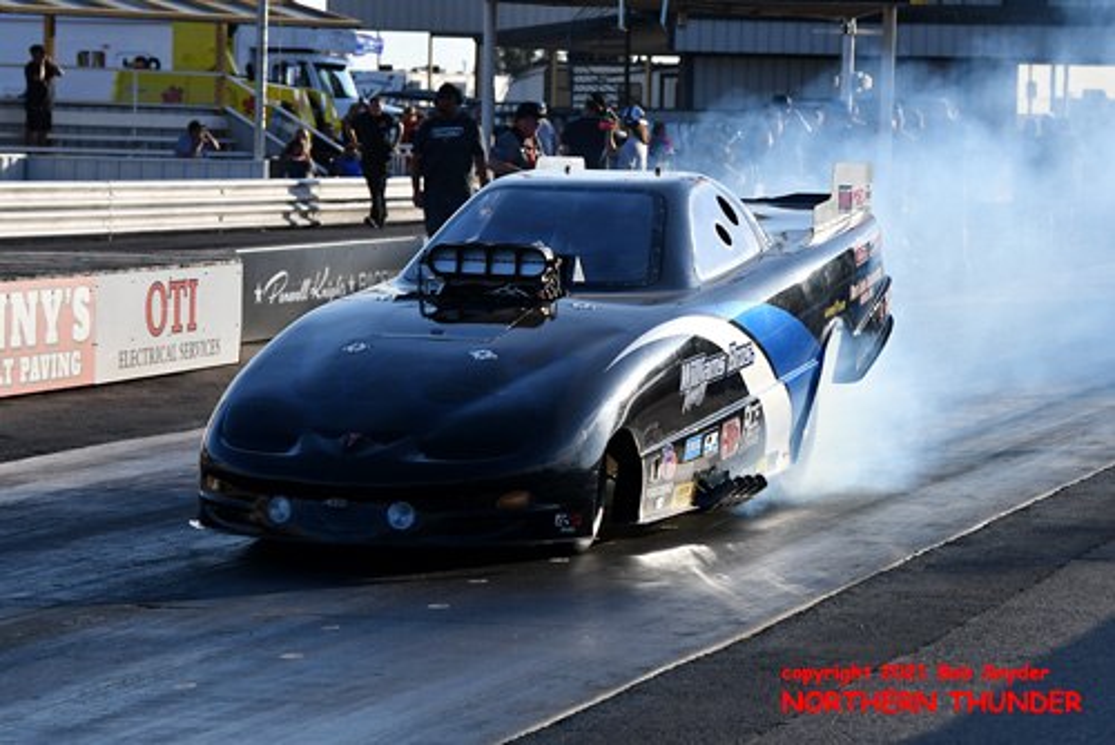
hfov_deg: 14.4
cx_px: 558
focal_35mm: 142
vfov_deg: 9.6
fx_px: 4416
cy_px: 372
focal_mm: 95
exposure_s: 1/1000
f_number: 5.6
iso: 160
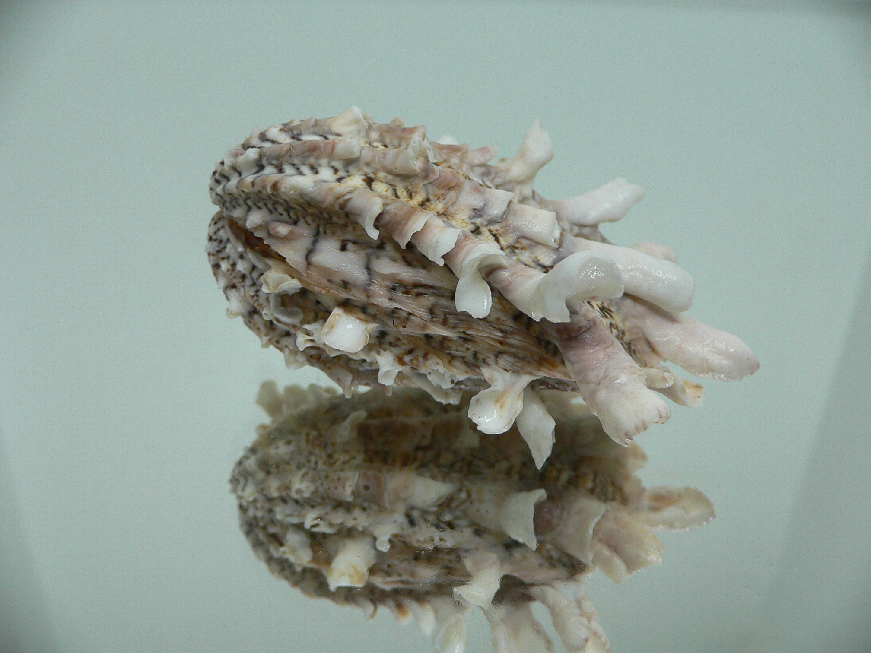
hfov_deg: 52.6
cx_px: 436
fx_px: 881
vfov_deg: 40.7
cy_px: 326
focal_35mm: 35
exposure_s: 1/60
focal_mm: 4.6
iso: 100
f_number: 2.8
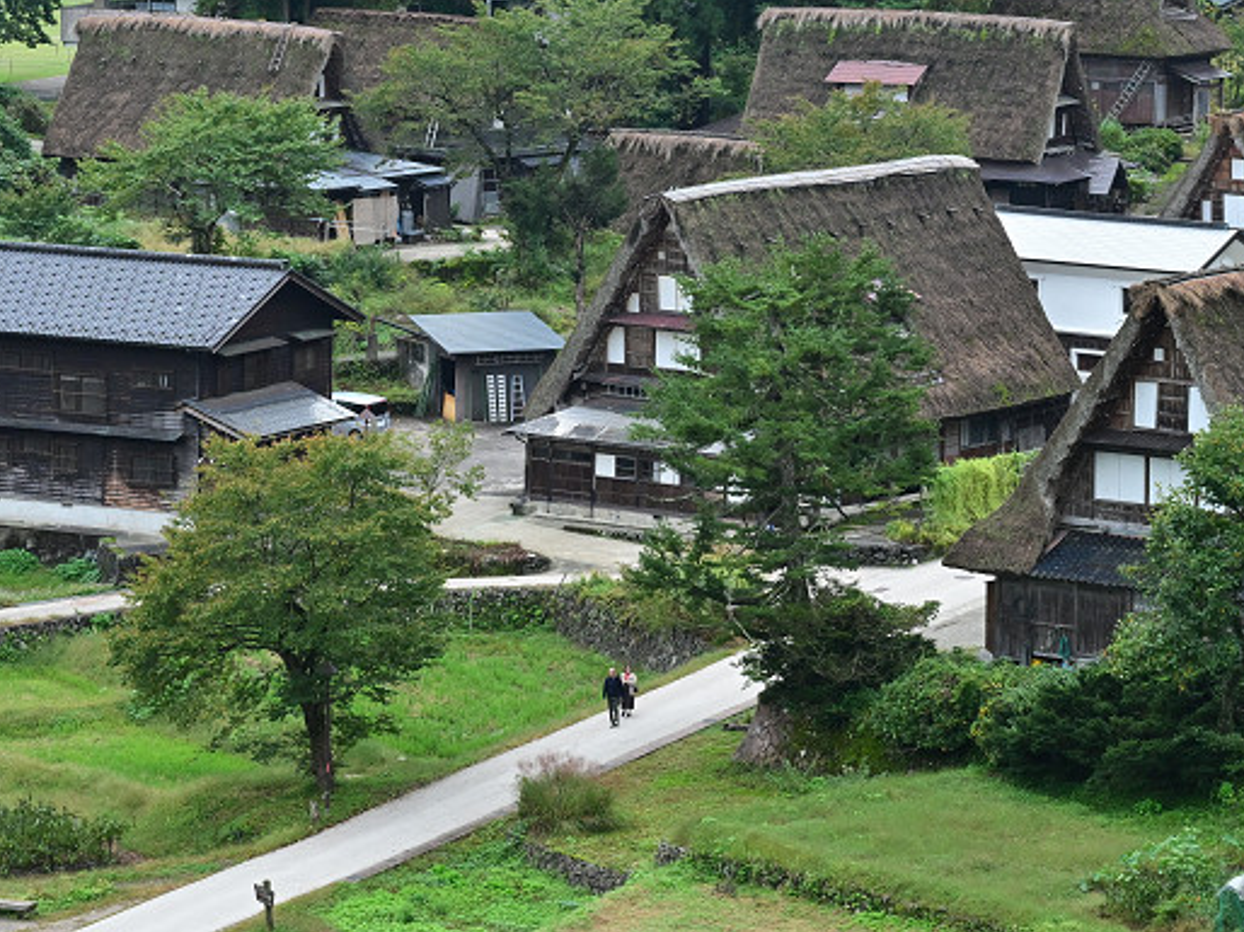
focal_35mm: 164
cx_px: 600
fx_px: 5891
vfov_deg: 9.0
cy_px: 61
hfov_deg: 12.1
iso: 800
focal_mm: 73
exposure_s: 1/80
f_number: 11
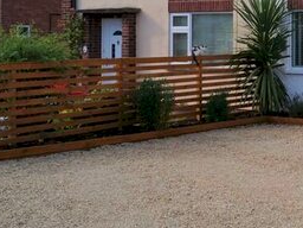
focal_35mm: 71
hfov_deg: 25.1
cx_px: 347
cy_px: 10
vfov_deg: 20.2
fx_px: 621
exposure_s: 1/100
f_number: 13
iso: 100
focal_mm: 18
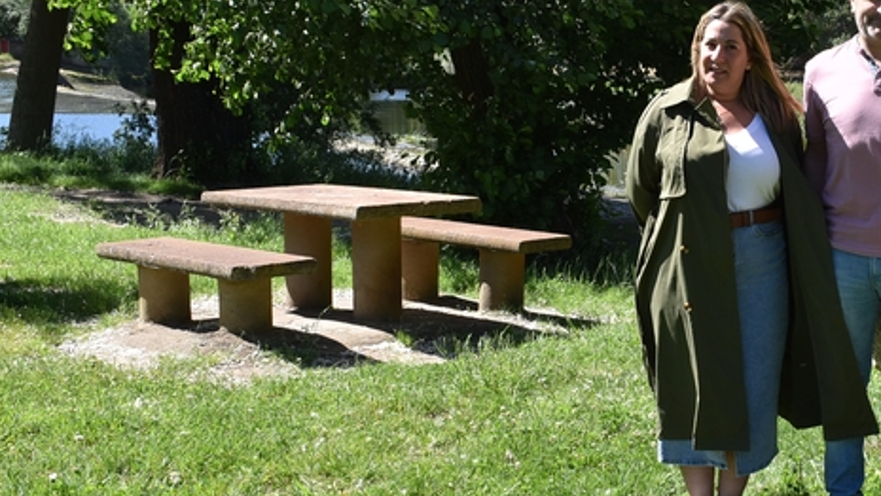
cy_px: 206
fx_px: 1636
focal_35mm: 70
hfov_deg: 29.3
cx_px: 739
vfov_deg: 17.2
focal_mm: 23
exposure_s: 1/250
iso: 200
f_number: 8
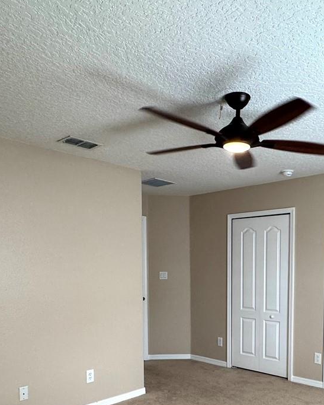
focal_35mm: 32
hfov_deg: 45.2
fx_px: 383
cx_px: 215
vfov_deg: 54.0
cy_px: 285
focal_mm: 2.22
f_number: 2.2
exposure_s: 1/120
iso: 125
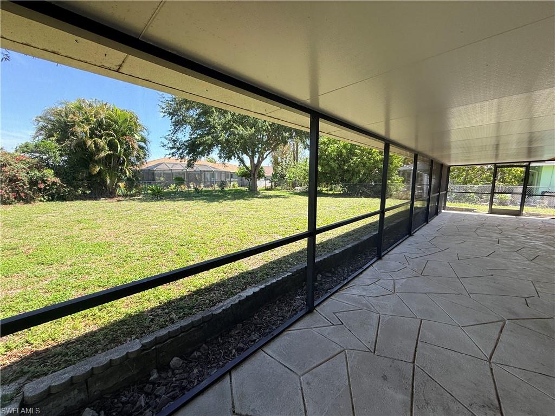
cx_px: 278
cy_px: 208
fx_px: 224
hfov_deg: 102.1
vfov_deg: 85.7
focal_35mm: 14
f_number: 2.2
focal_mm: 2.22
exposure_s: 1/430
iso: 50
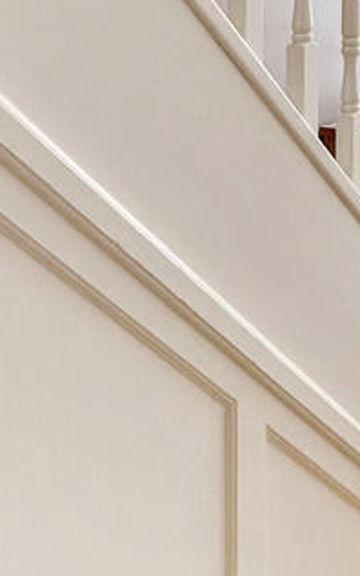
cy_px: 194
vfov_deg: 41.3
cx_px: 471
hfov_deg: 23.6
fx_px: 754
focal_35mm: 48
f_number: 2.2
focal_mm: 2.22
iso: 160
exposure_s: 1/100
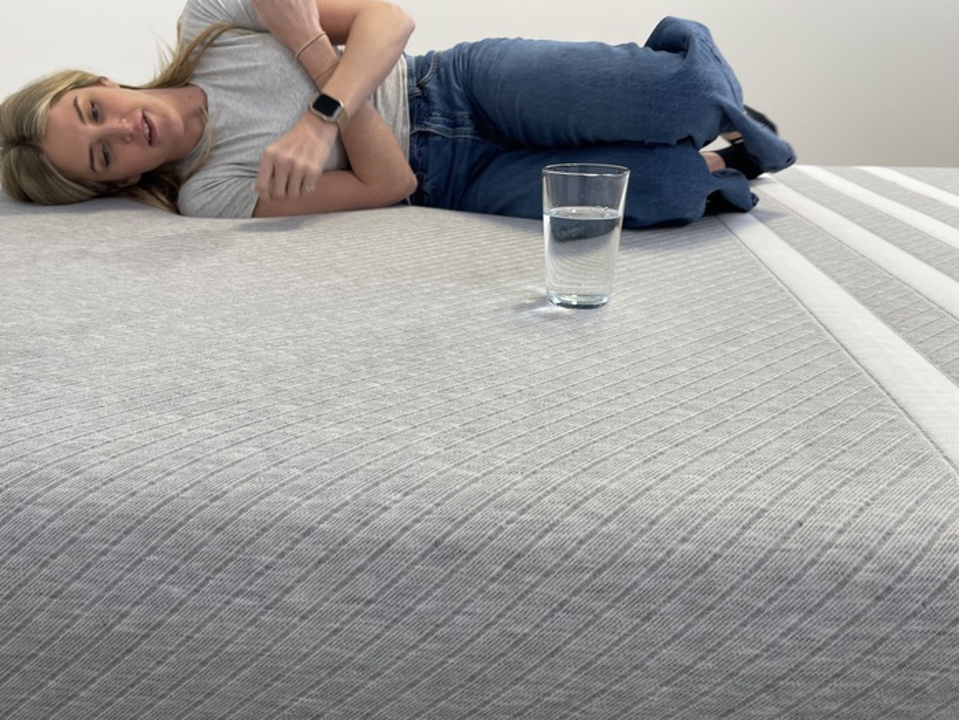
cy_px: 360
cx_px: 480
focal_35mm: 25
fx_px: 693
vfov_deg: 54.9
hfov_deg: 69.4
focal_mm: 5.1
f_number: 1.6
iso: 50
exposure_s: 1/120
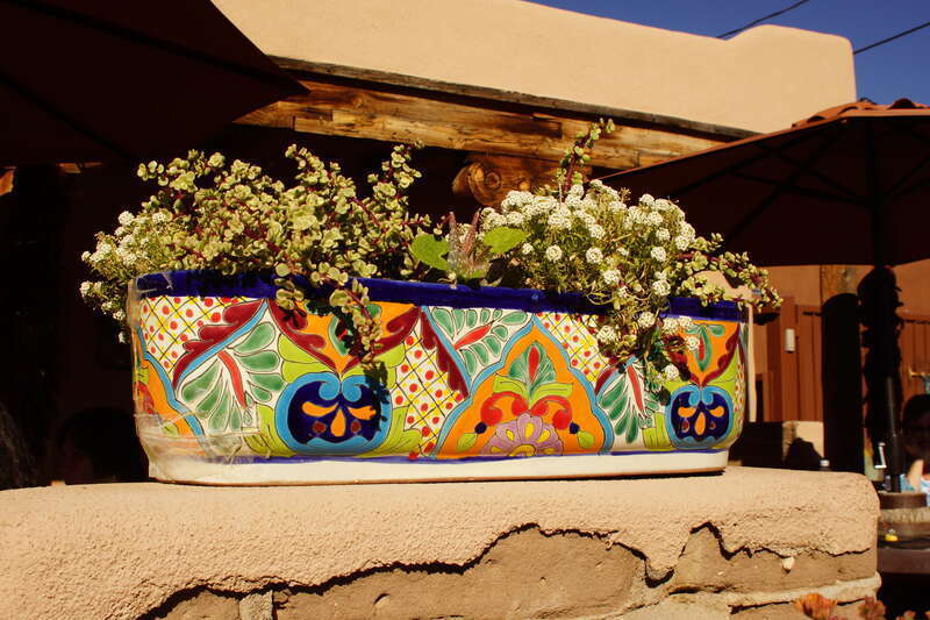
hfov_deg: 46.4
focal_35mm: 42
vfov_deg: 31.9
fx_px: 1085
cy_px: 310
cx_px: 465
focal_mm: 28
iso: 100
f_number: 13
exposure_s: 1/250
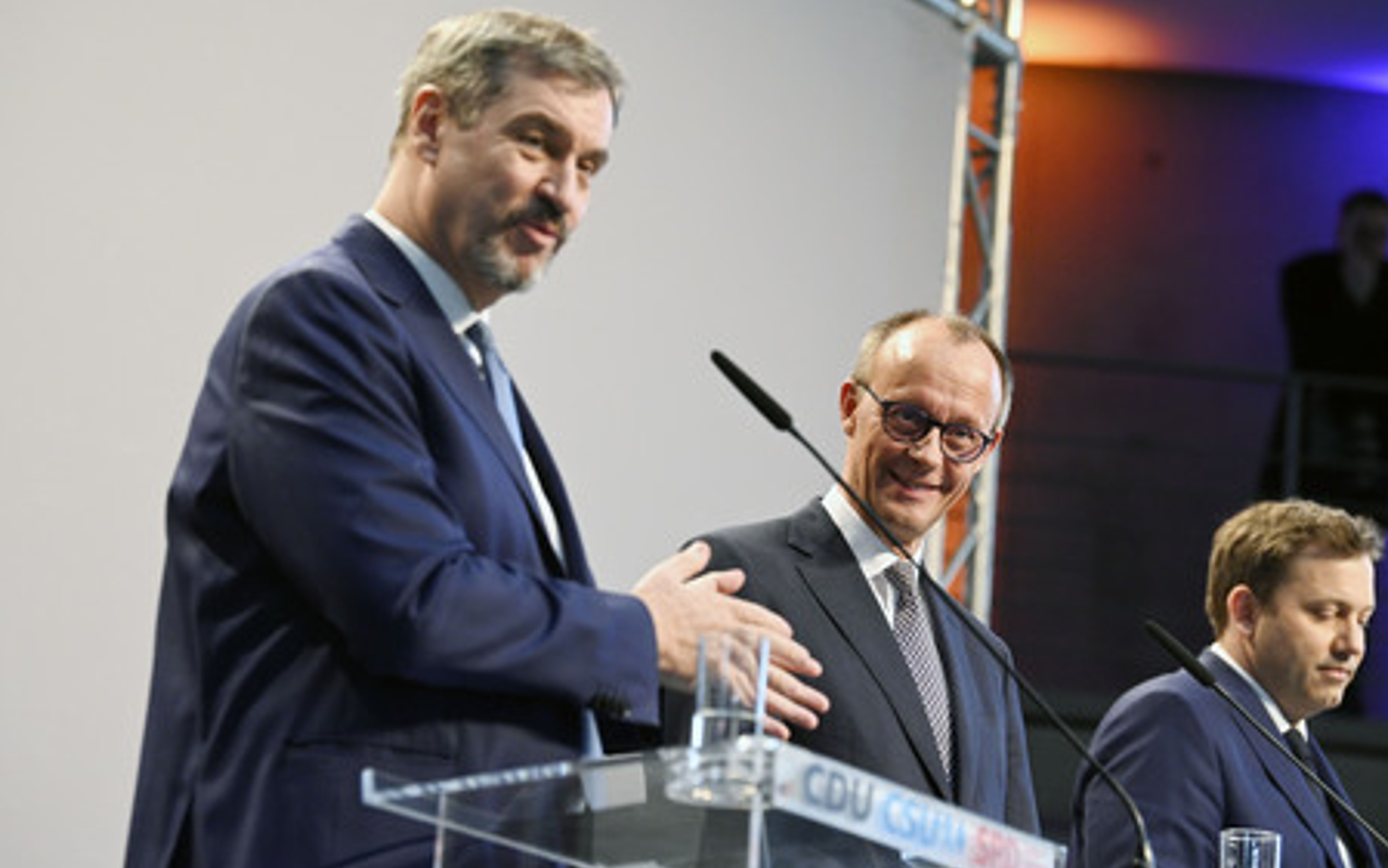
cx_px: 694
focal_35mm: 133
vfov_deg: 9.9
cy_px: 451
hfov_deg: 15.7
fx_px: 5033
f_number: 4.5
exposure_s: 1/800
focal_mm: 130
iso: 4000
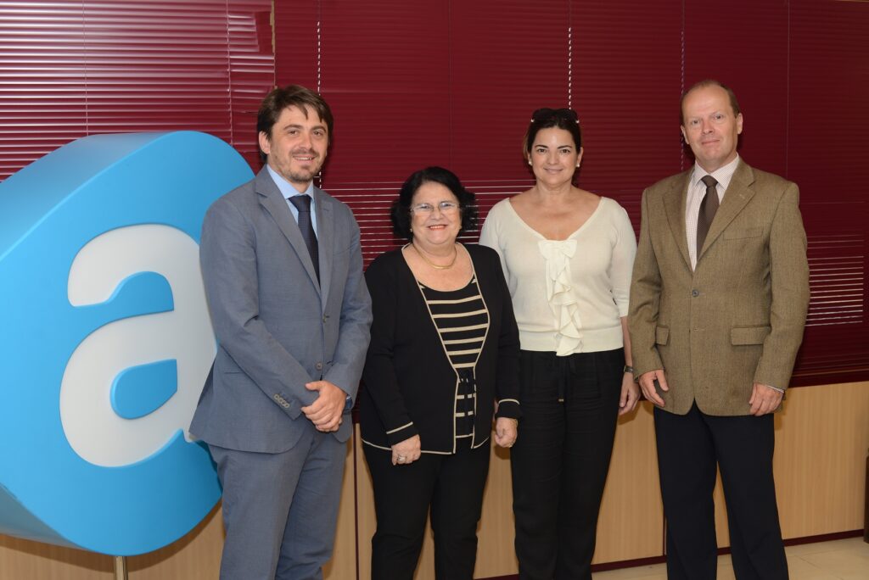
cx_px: 434
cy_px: 290
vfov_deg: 27.0
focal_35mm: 50
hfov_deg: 39.6
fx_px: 1208
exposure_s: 1/80
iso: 400
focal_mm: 50
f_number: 5.6
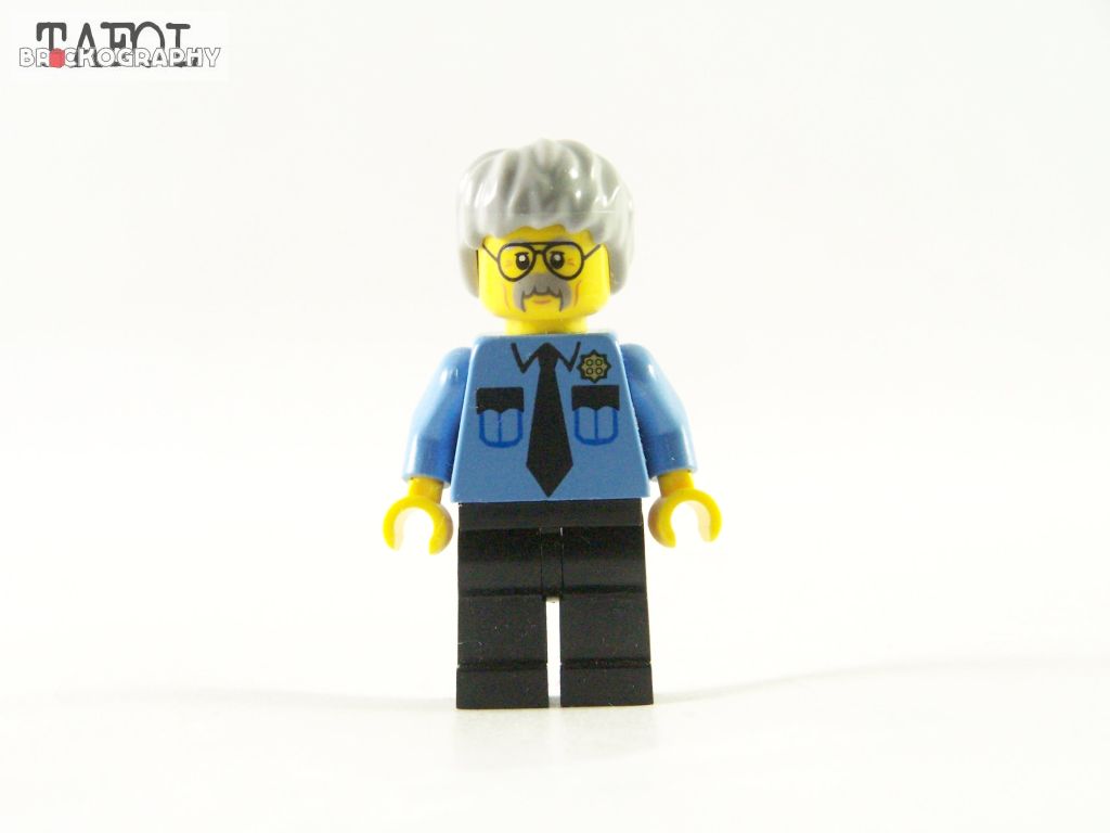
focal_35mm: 117
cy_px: 416
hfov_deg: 16.8
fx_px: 3752
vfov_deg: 12.7
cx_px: 555
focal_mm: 19.4
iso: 400
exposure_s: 1/60
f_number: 3.6
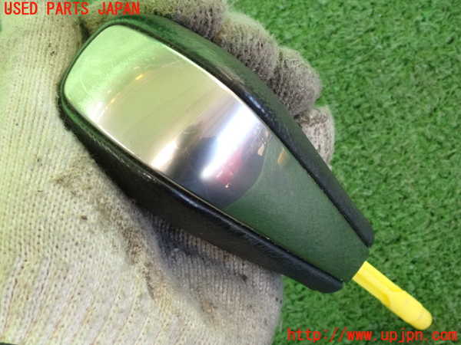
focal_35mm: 100
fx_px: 1332
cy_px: 172
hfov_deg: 19.6
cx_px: 230
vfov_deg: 14.8
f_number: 4.9
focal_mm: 18
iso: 1250
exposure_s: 1/125
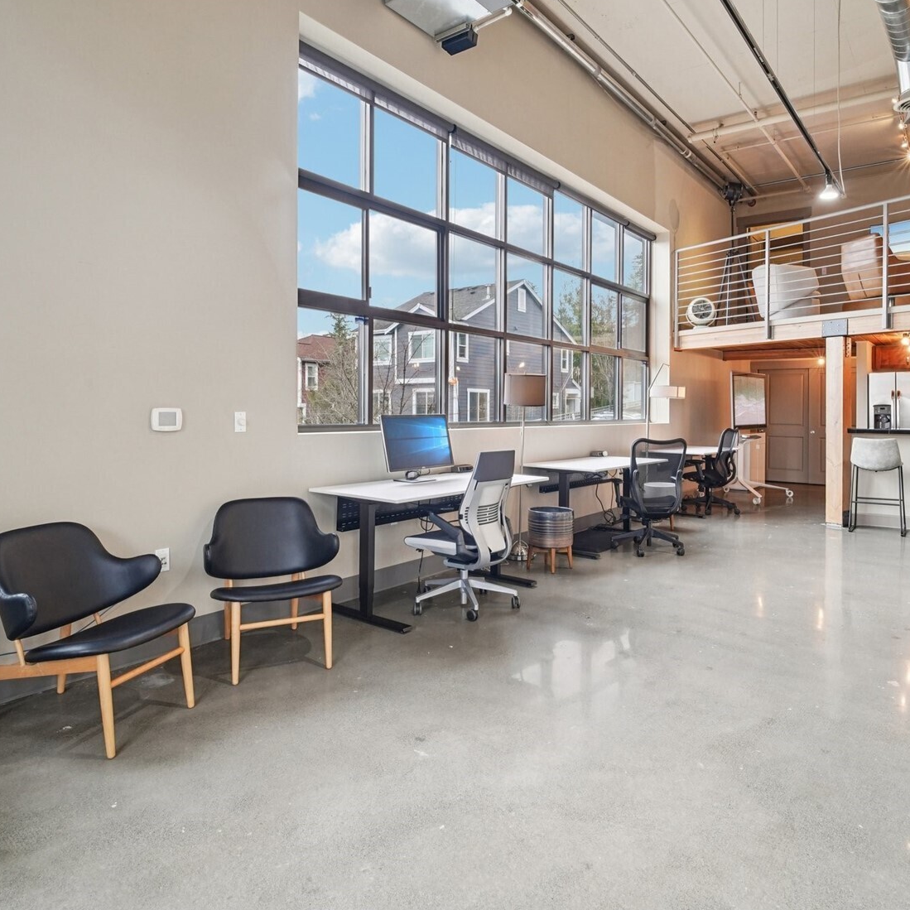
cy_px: 443
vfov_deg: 72.1
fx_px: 625
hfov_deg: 72.1
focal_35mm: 21
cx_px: 481
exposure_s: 1/80
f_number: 8
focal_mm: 16
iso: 1600
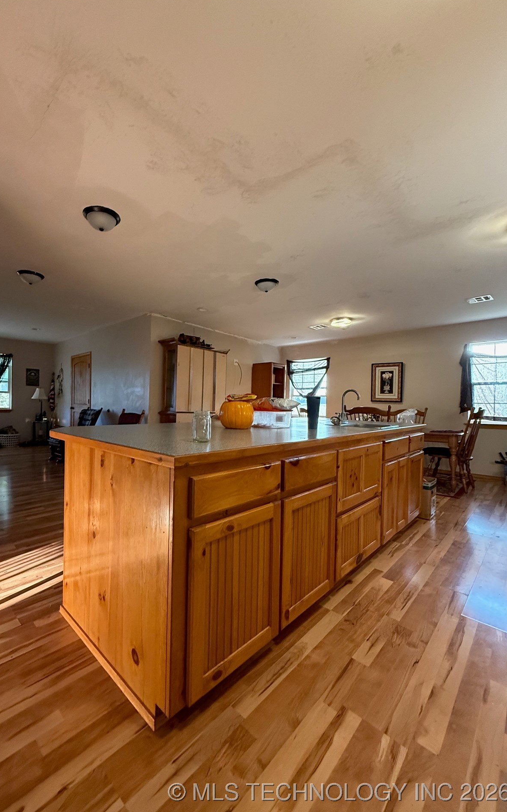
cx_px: 209
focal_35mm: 15
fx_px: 332
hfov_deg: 74.1
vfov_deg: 101.5
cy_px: 406
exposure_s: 1/120
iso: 800
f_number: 2.2
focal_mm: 2.22
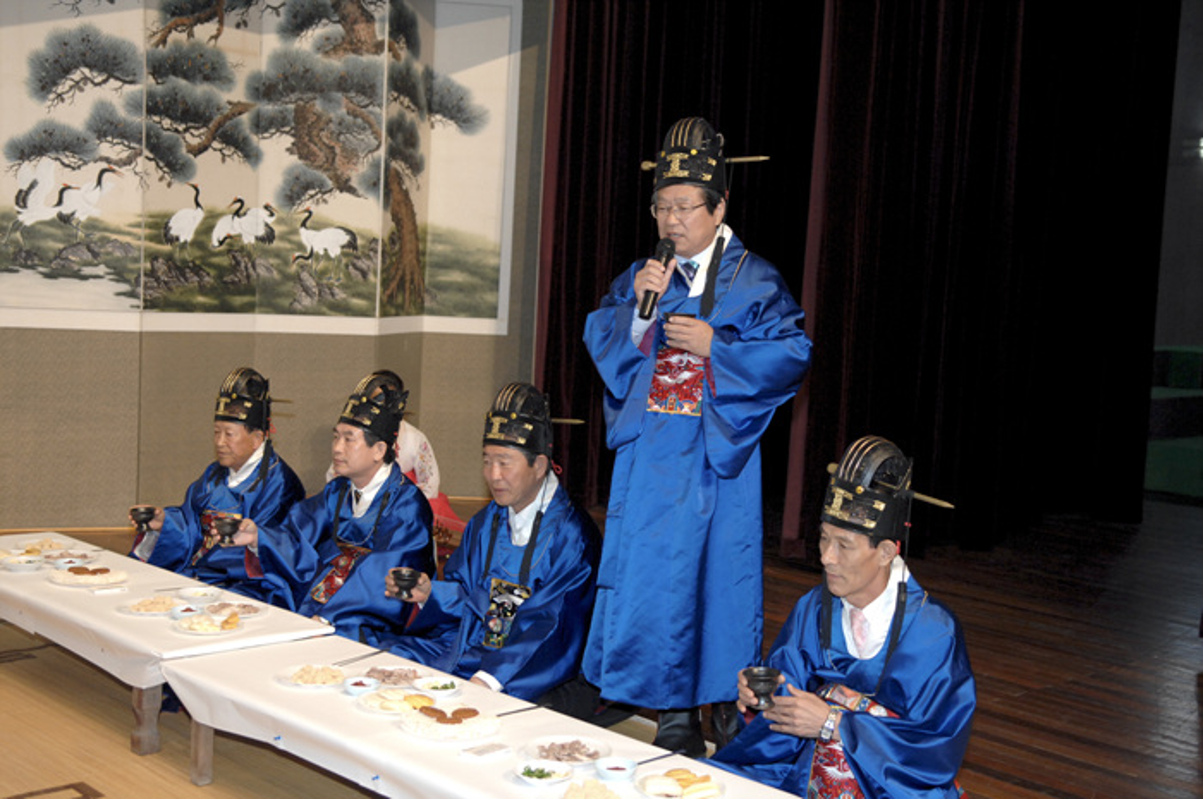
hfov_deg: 42.4
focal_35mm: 46
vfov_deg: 28.9
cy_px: 400
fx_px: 1552
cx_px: 602
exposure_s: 1/250
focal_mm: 31
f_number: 2.8
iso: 400
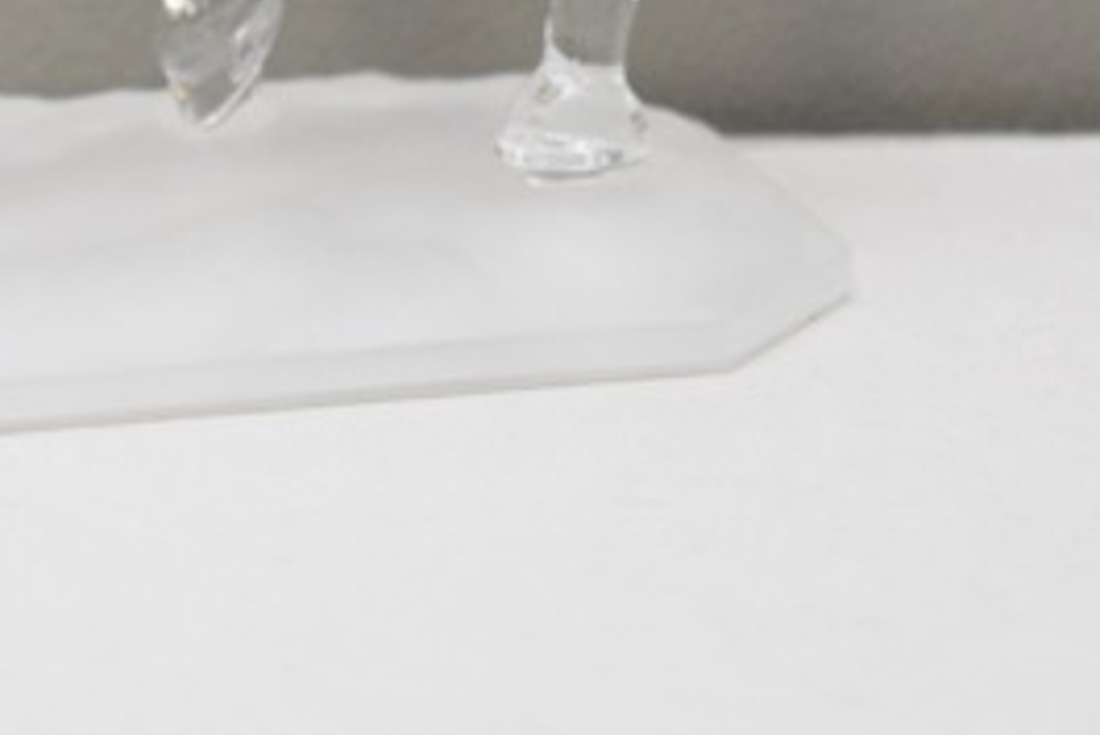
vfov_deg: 4.8
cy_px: -509
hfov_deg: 7.2
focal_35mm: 283
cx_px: -191
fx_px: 8652
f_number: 5.6
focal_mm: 50
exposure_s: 1/60
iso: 2200
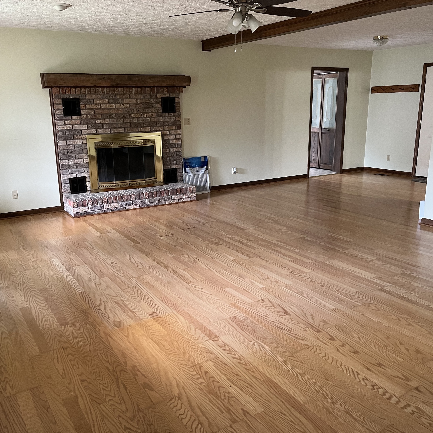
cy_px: 215
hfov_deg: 52.5
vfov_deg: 52.5
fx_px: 439
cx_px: 206
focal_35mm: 31
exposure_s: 1/60
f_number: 1.6
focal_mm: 5.1
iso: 320
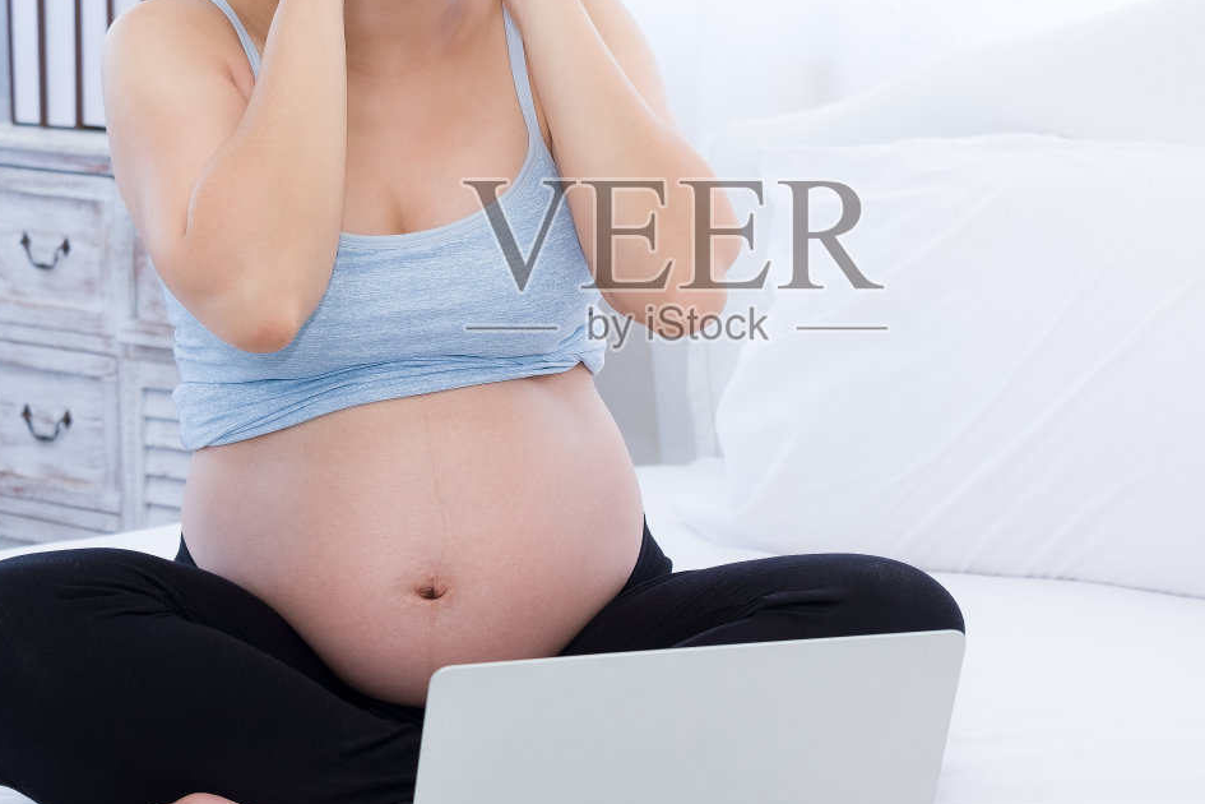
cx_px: 676
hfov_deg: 16.1
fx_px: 4251
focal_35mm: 127
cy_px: 266
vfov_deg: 10.8
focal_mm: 50
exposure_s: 1/125
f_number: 4.5
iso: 500
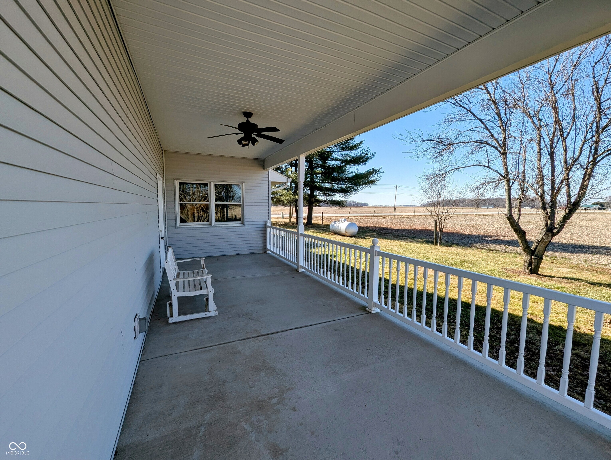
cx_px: 306
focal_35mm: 13
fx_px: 230
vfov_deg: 90.1
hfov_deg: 106.1
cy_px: 230
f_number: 2.2
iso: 50
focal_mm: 1.95
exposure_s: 1/1284
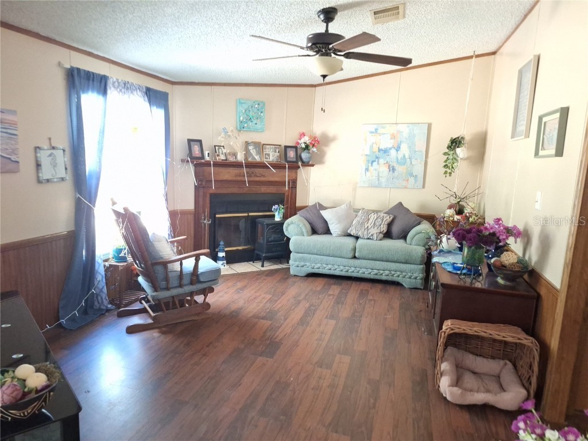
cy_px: 220
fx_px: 391
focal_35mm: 23
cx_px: 294
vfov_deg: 58.9
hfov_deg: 73.9
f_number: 1.8
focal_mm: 5.54
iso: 800
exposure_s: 1/17
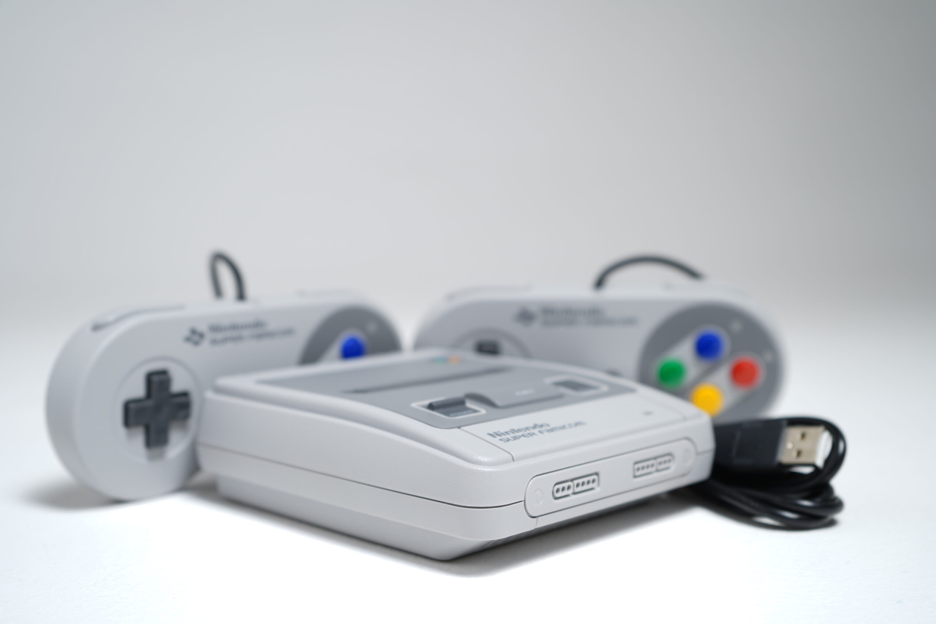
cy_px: 312
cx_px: 468
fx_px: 1170
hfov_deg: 43.6
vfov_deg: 29.9
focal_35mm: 45
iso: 64
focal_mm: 45
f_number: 5
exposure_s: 1/4
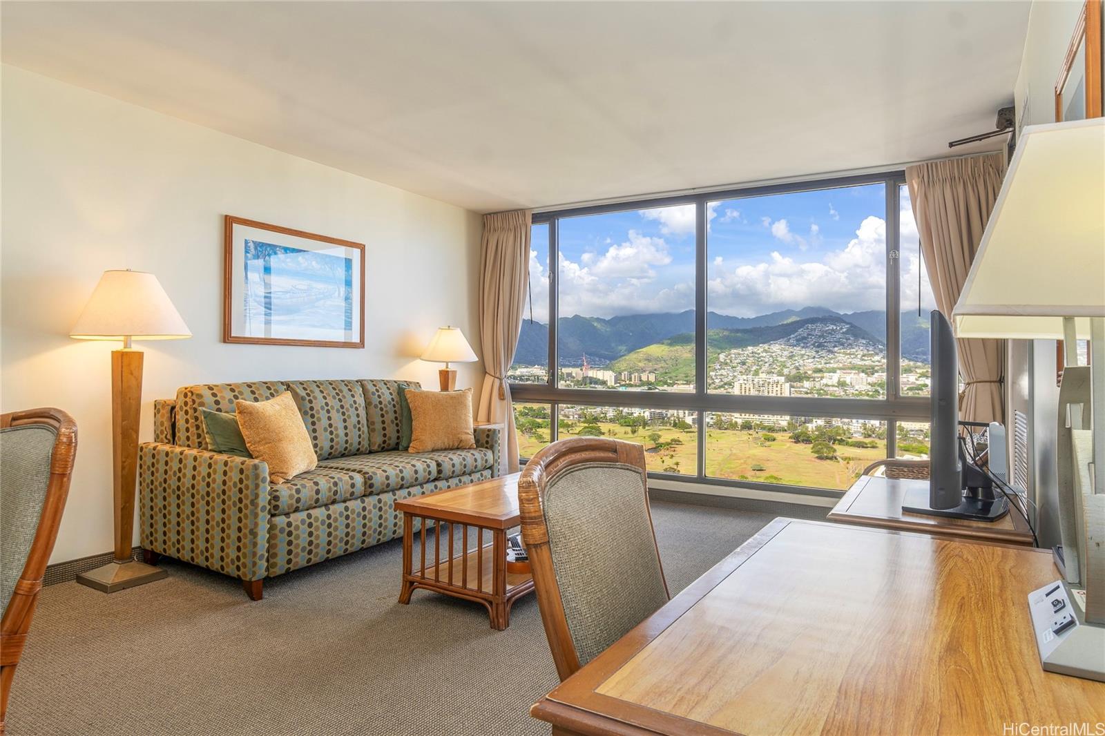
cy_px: 368
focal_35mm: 21
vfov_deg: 59.5
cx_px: 552
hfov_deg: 81.2
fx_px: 644
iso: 100
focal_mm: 14
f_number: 8
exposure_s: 1/25
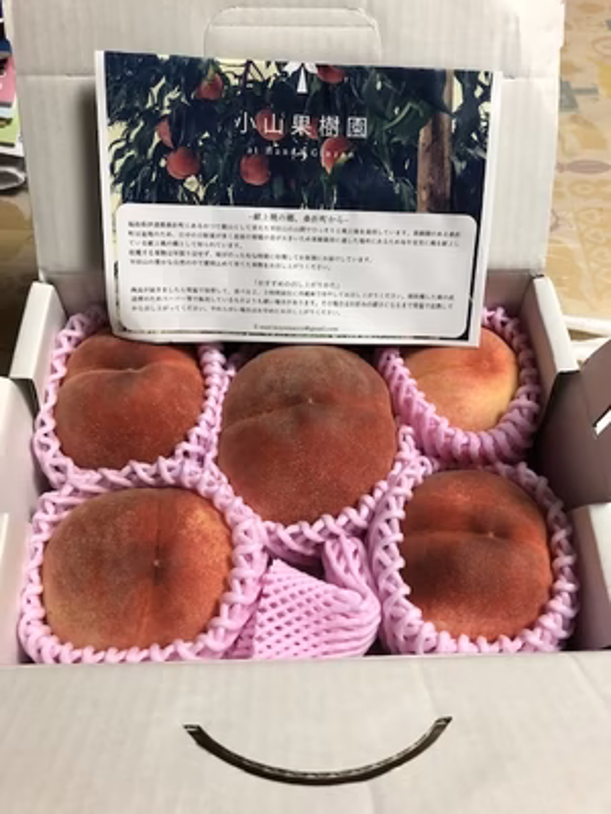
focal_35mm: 28
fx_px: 659
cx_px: 306
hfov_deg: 49.7
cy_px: 407
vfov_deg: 63.4
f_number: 1.8
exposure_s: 1/17
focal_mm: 3.99
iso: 50
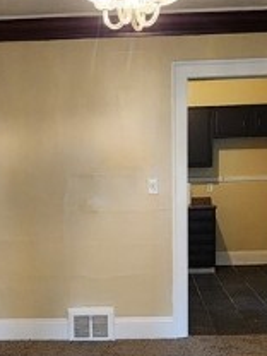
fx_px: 494
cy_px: 276
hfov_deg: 30.2
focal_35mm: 48
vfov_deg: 38.4
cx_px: 118
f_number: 2.2
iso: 320
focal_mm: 2.2
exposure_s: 1/60
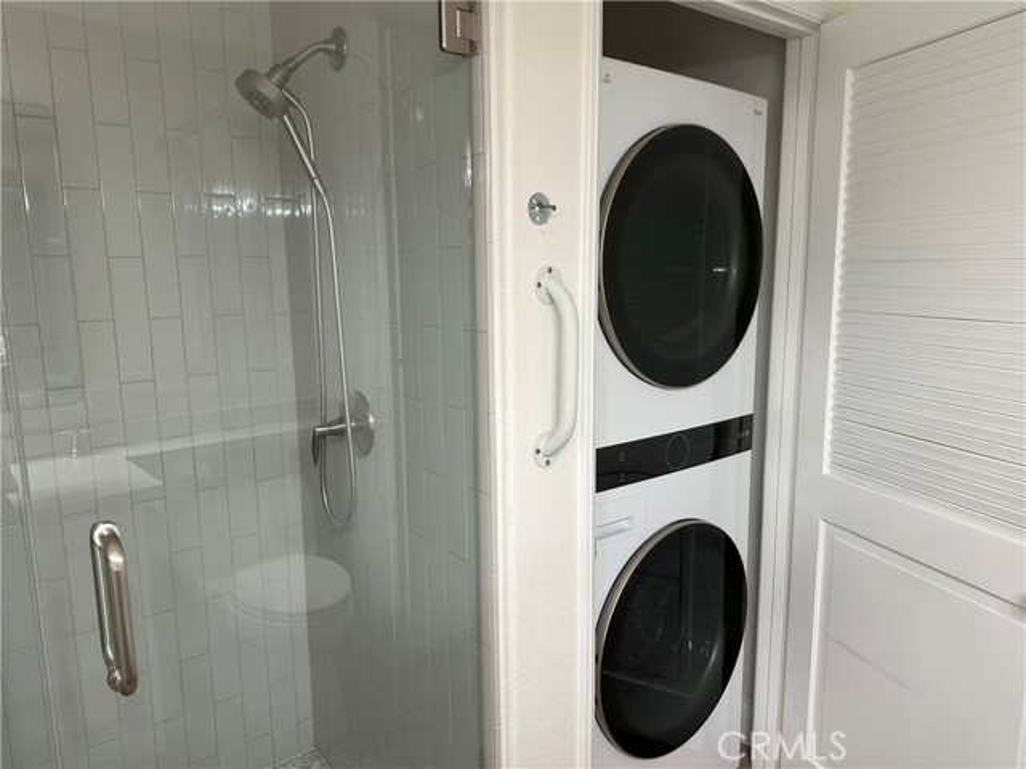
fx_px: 711
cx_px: 513
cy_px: 384
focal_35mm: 24
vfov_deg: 56.8
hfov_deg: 71.6
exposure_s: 1/120
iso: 125
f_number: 1.78
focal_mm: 6.86
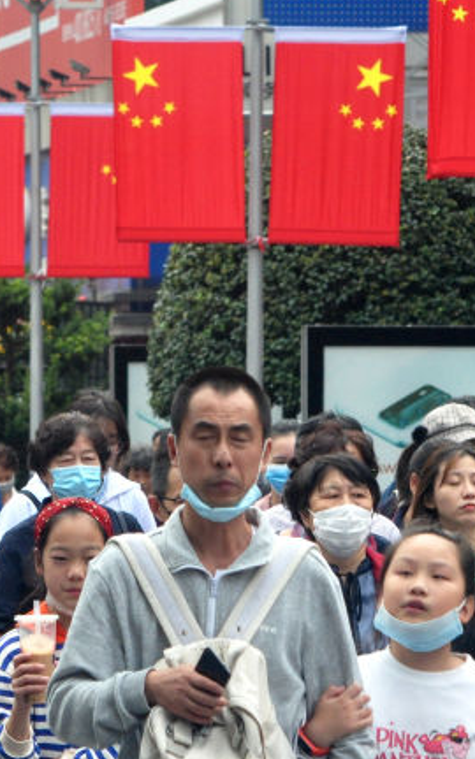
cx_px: 33
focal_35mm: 362
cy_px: 332
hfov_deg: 3.6
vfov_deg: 5.8
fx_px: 7498
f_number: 10
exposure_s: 1/250
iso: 800
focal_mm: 100
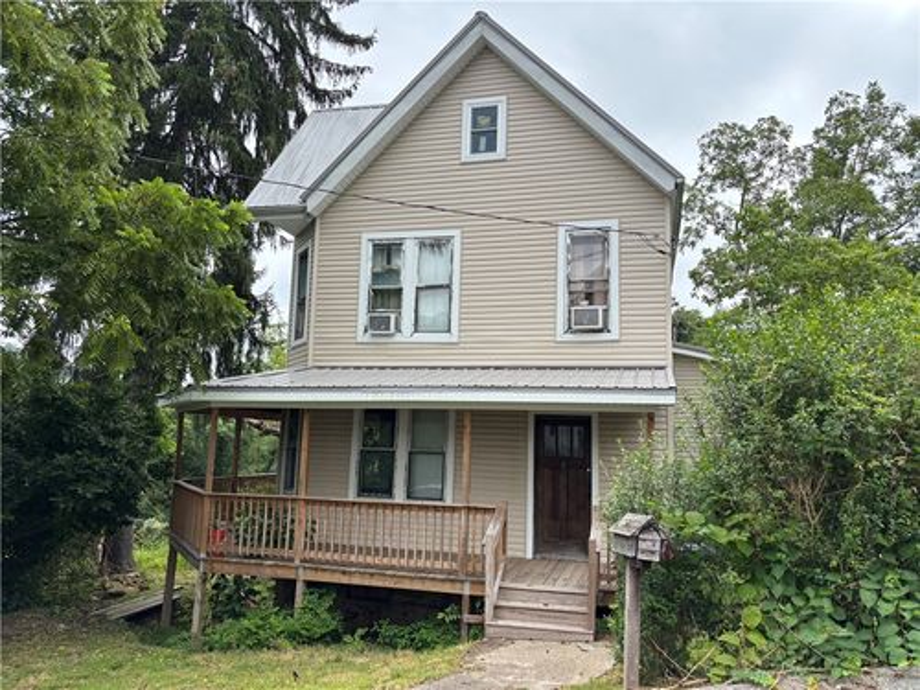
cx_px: 460
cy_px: 345
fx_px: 691
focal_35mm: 26
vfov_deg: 53.1
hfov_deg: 67.3
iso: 50
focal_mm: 5.96
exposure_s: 1/1190
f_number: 1.6
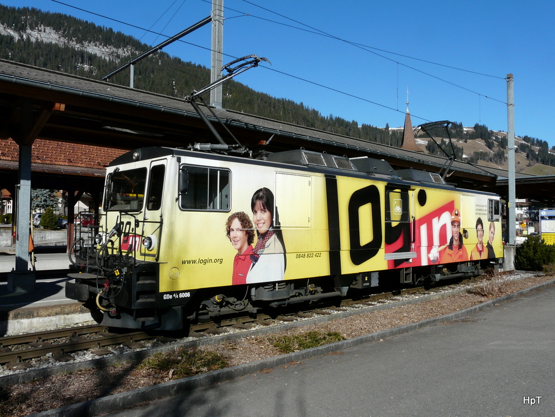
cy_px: 208
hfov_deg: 61.7
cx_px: 278
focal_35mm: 29
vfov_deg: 48.2
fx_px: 465
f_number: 6.3
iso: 100
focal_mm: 4.7
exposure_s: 1/500
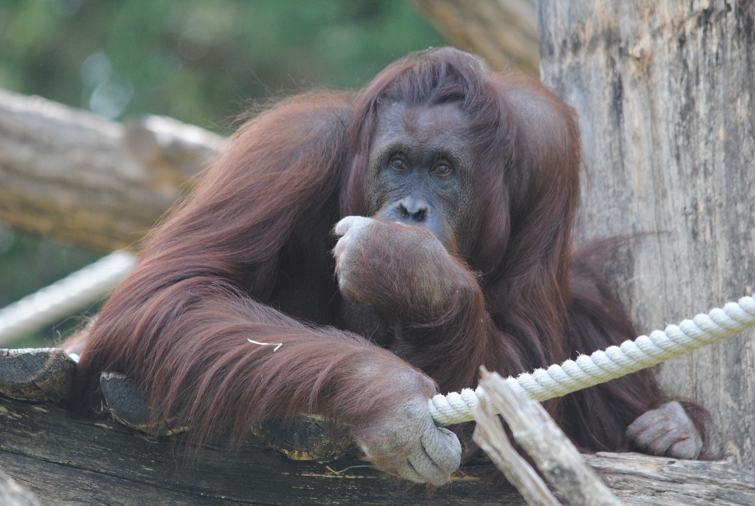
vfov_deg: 2.3
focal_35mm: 600
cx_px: 378
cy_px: 253
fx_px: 12599
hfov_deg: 3.4
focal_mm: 400
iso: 800
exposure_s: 1/320
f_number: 6.3
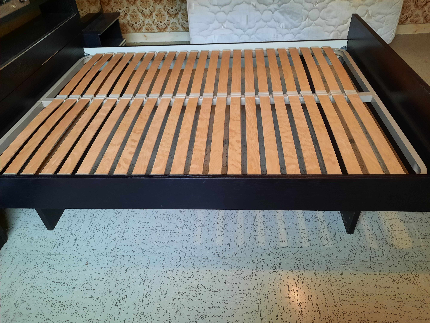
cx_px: 215
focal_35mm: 25
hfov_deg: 69.4
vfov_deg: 54.9
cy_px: 162
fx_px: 311
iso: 320
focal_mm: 4.6
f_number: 2
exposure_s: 1/33
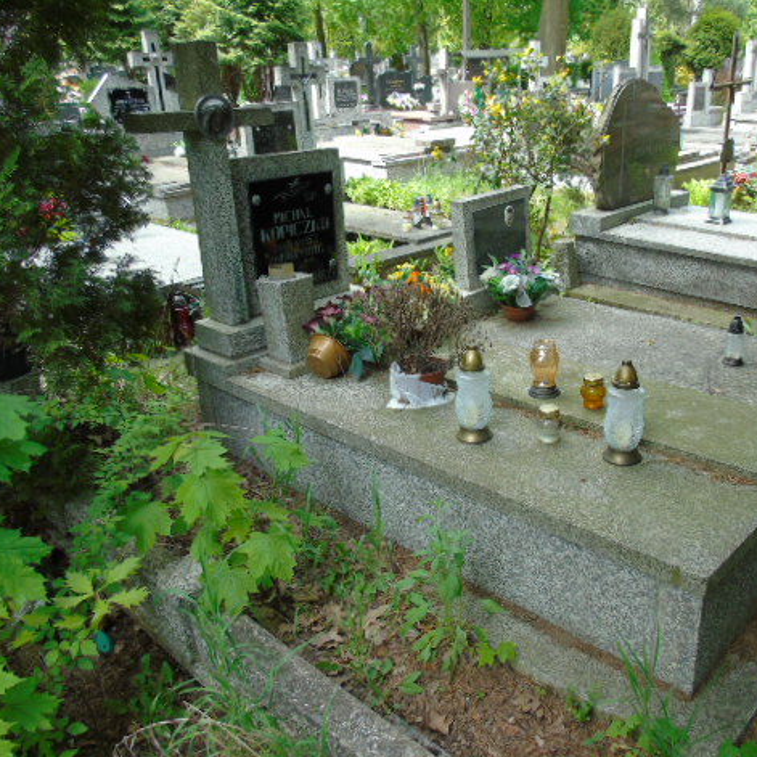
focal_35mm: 30
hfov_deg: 53.6
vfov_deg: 54.0
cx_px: 463
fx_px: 742
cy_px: 384
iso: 80
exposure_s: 1/125
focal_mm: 4.4
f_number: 3.4
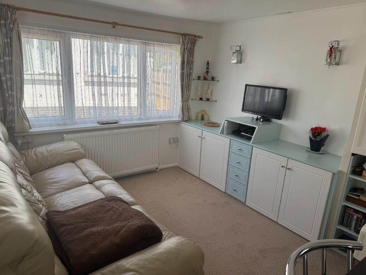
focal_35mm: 24
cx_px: 183
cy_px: 138
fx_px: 254
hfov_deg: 71.6
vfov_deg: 56.8
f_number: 1.78
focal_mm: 6.76
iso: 80
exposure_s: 1/535
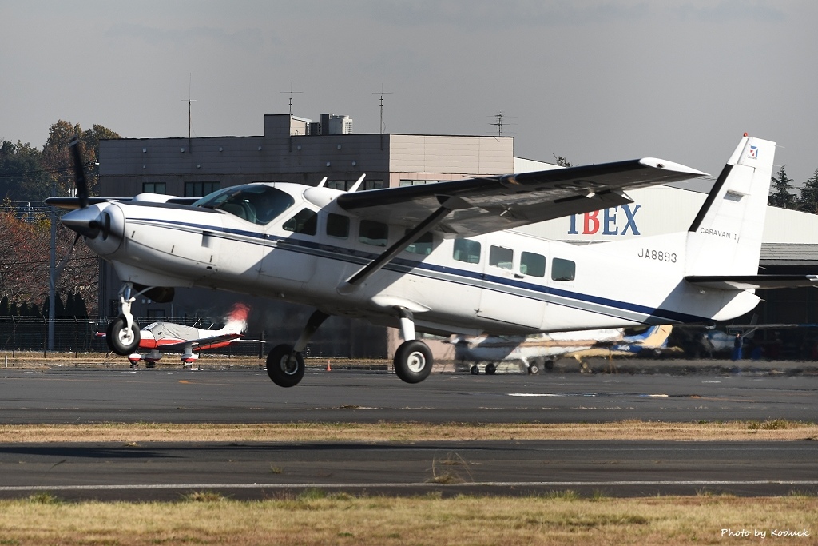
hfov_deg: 6.9
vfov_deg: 4.6
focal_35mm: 300
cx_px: 409
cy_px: 273
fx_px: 6817
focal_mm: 200
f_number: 8
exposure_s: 1/1250
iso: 400
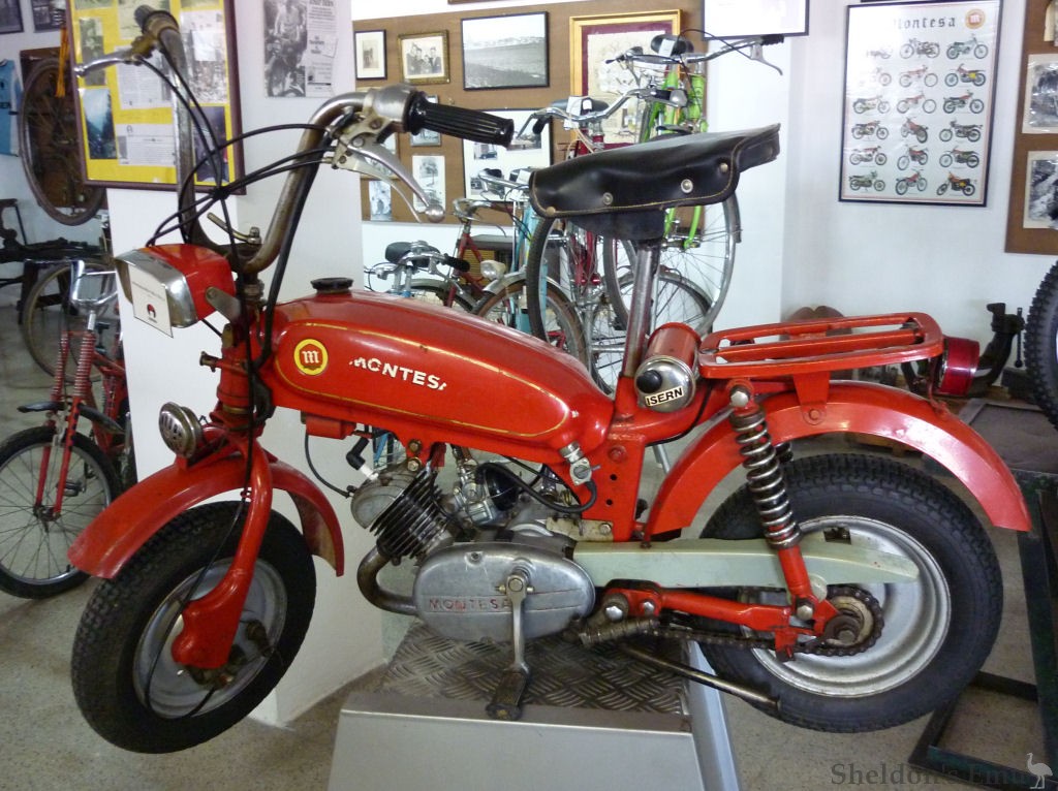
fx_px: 1008
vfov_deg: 42.9
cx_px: 529
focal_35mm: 33
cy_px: 396
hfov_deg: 55.4
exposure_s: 1/10
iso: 400
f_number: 2.8
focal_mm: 5.5
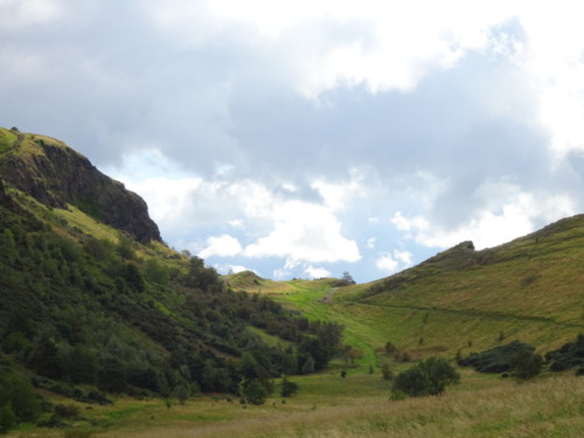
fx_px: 1890
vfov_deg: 13.2
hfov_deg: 17.6
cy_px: 219
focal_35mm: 112
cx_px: 292
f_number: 5.6
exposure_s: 1/400
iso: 80
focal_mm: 19.1
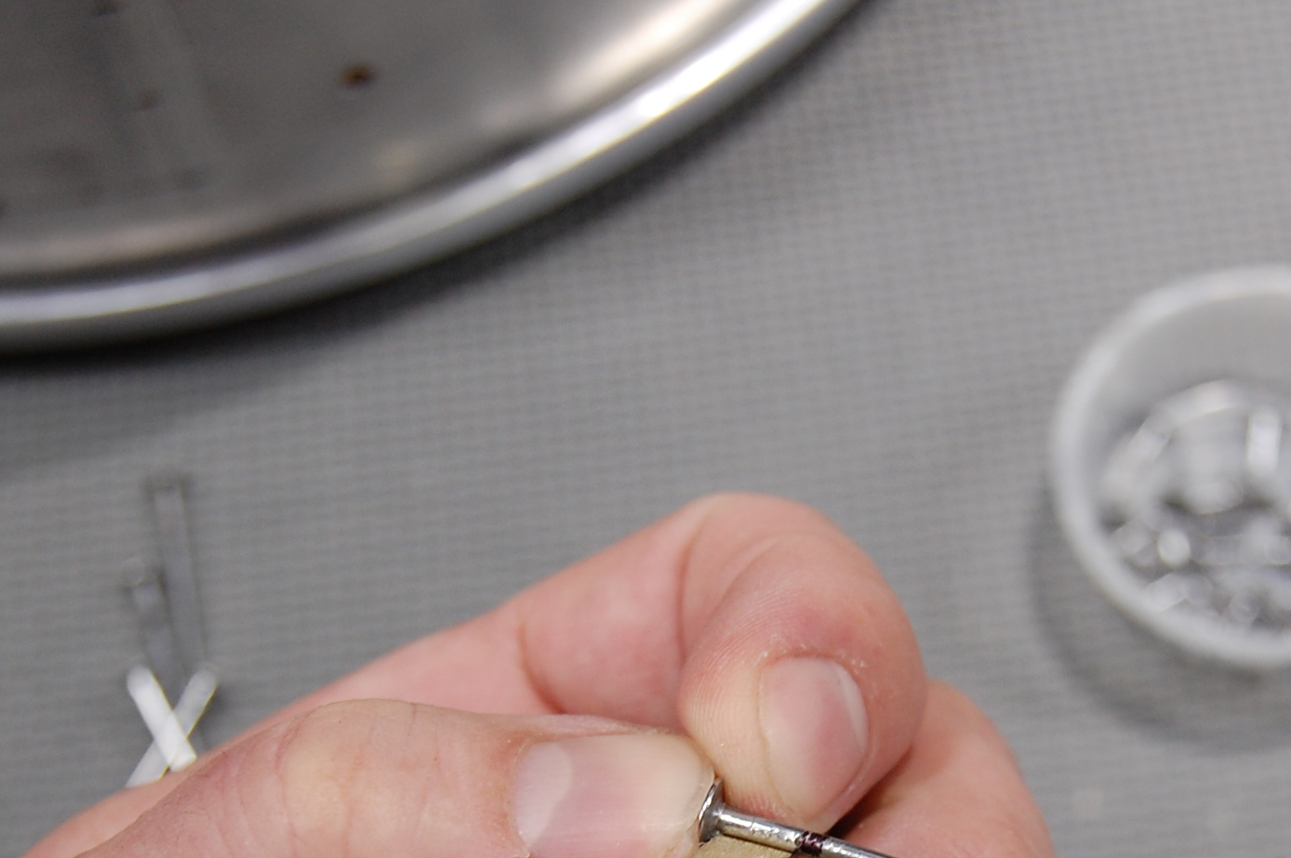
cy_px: 885
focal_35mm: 78
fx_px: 2795
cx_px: 787
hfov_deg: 25.9
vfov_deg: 17.0
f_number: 4.5
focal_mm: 24
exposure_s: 1/80
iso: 400
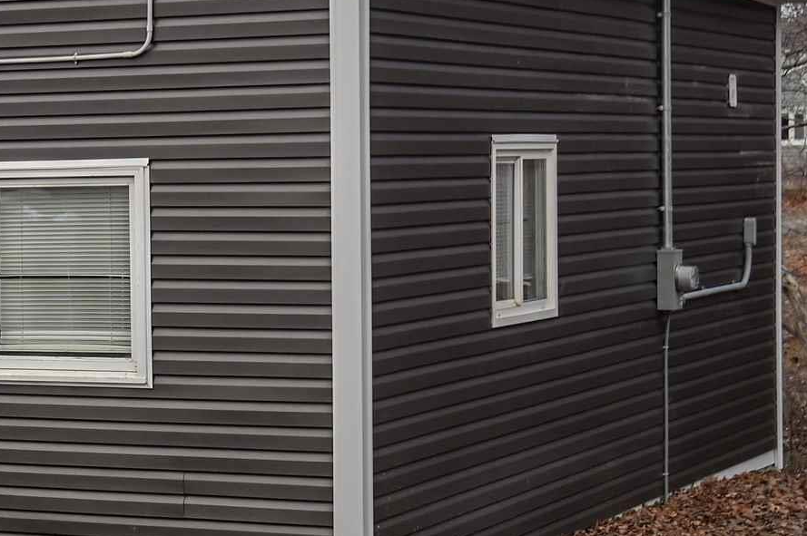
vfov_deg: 11.3
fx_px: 2710
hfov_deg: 16.4
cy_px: 205
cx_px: -107
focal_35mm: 121
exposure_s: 1/250
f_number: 5.6
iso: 140
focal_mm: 35
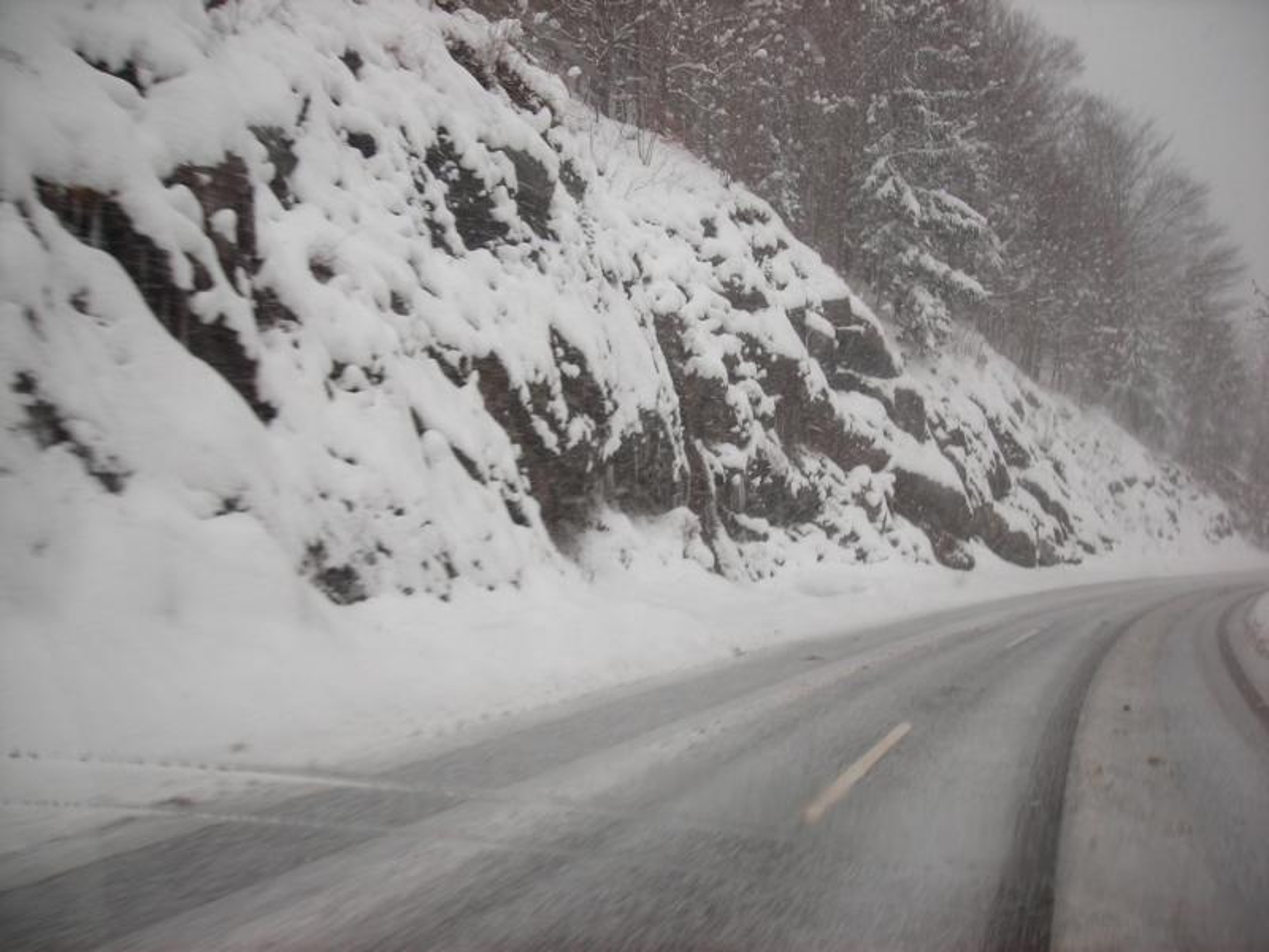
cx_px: 634
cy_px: 476
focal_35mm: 38
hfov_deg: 49.0
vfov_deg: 37.7
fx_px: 1393
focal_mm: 6.3
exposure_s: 1/107
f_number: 3.2
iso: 50
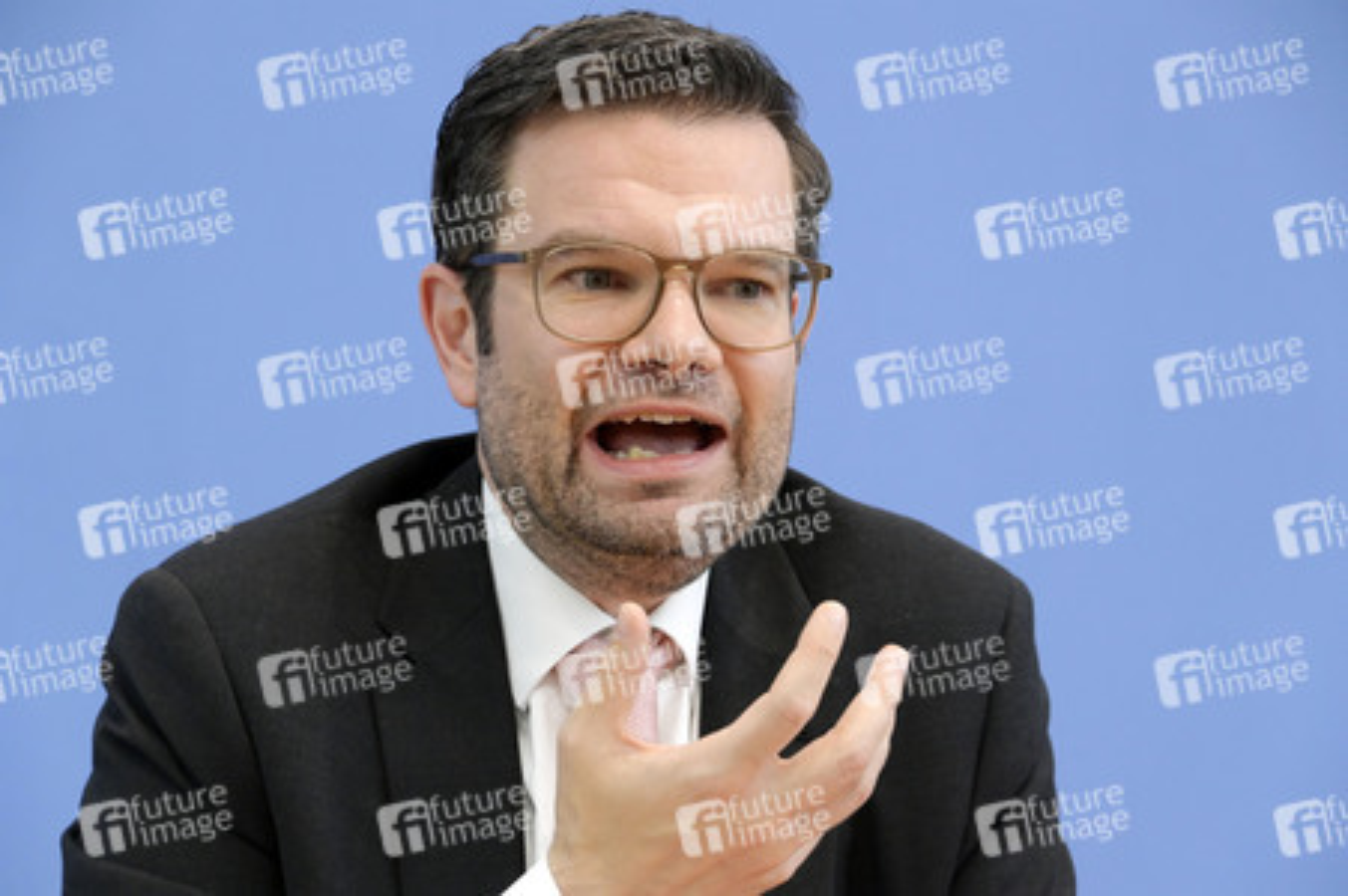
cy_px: 448
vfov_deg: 11.0
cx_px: 674
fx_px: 4677
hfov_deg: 16.4
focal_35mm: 125
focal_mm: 125
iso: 4000
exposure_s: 1/640
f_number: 6.3
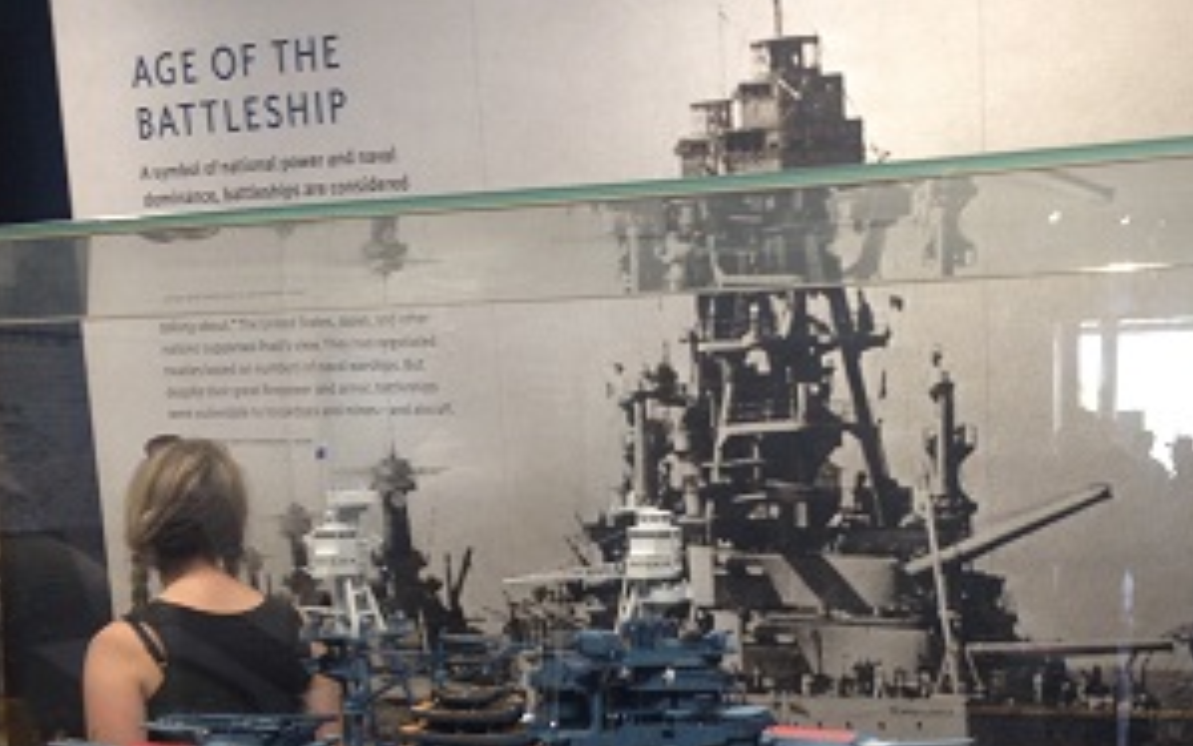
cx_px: 790
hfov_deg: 32.7
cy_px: 612
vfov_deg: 20.7
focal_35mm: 62
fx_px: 2016
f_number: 2.4
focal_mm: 4.28
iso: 80
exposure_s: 1/20
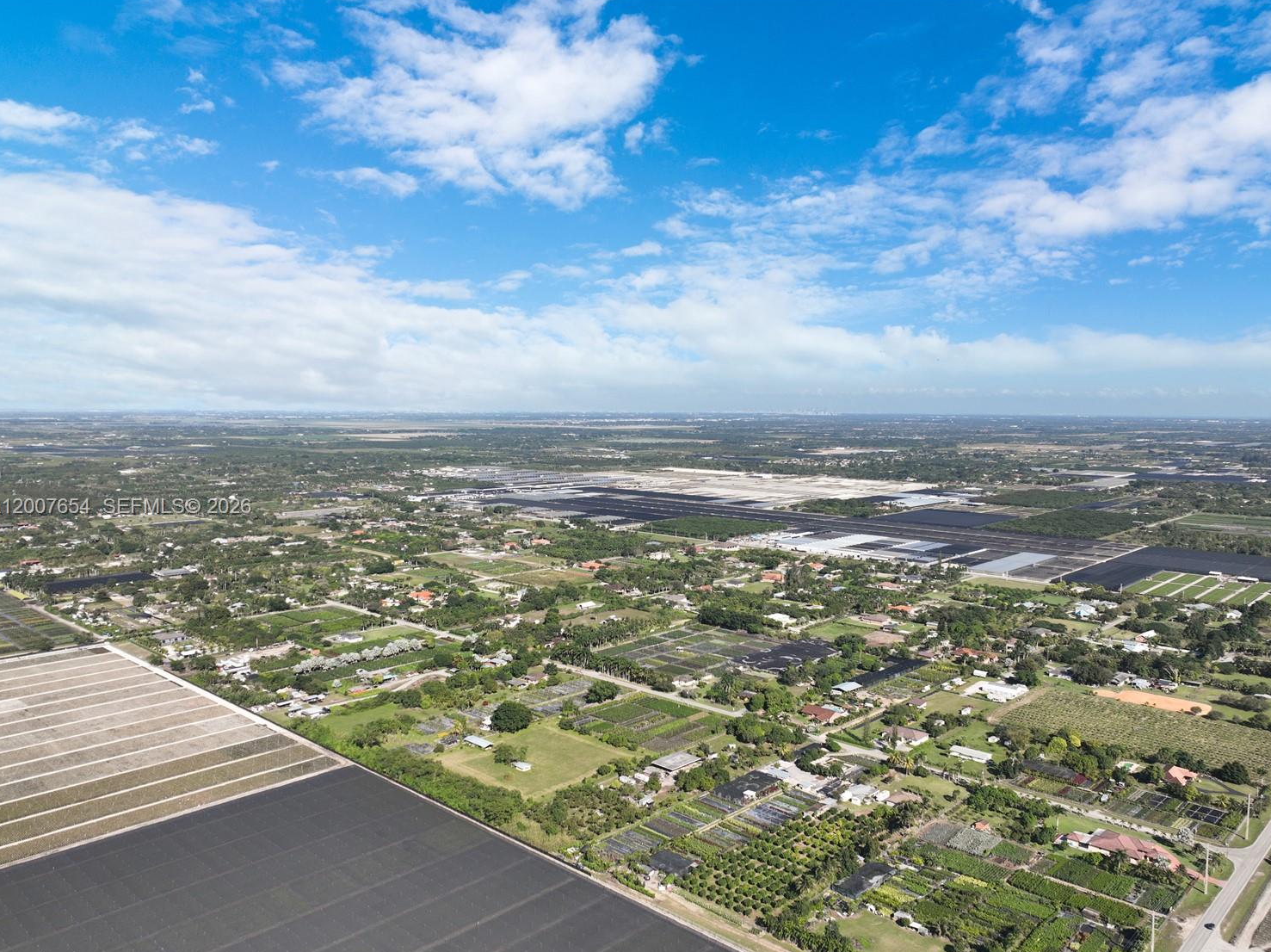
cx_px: 672
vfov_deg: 53.0
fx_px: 954
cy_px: 508
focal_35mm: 26
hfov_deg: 67.3
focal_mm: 12.29
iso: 100
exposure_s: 1/2000
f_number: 2.8
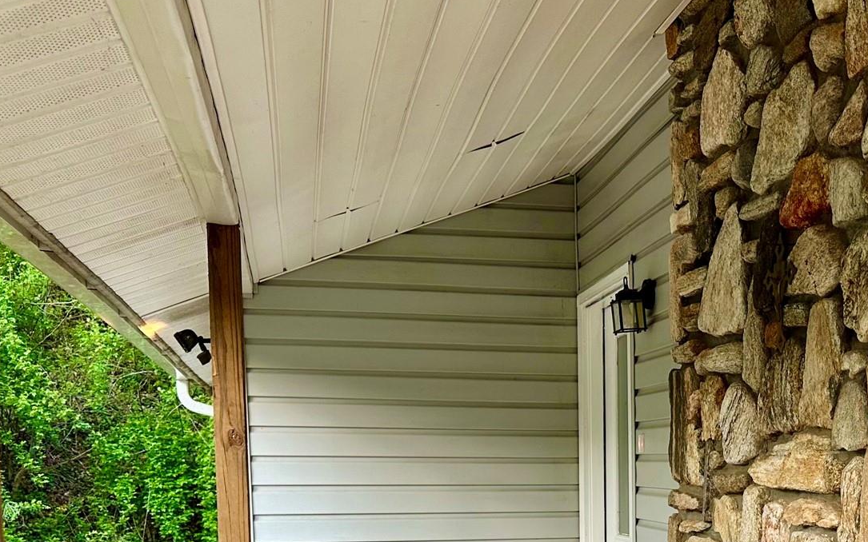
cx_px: 670
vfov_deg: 25.4
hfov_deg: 40.4
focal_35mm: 48
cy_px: 559
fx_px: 1135
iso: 125
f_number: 1.78
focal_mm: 6.86
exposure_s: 1/121
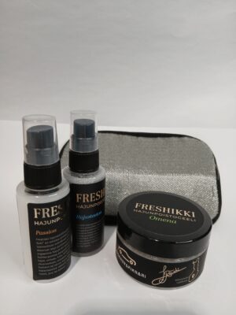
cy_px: 158
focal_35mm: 26
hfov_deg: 53.1
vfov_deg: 67.3
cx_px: 118
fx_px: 236
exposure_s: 1/50.3
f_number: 1.8
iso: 125
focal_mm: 3.98
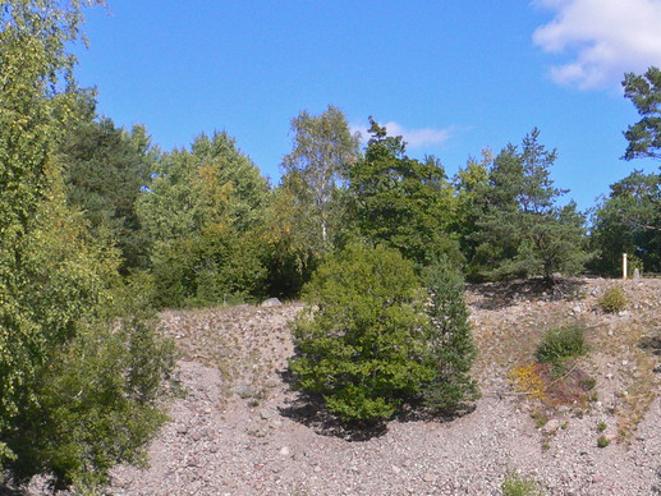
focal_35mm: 65
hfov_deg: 28.6
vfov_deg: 22.5
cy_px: 307
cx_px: 603
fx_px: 1241
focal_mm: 5.8
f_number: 5.6
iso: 200
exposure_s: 1/640
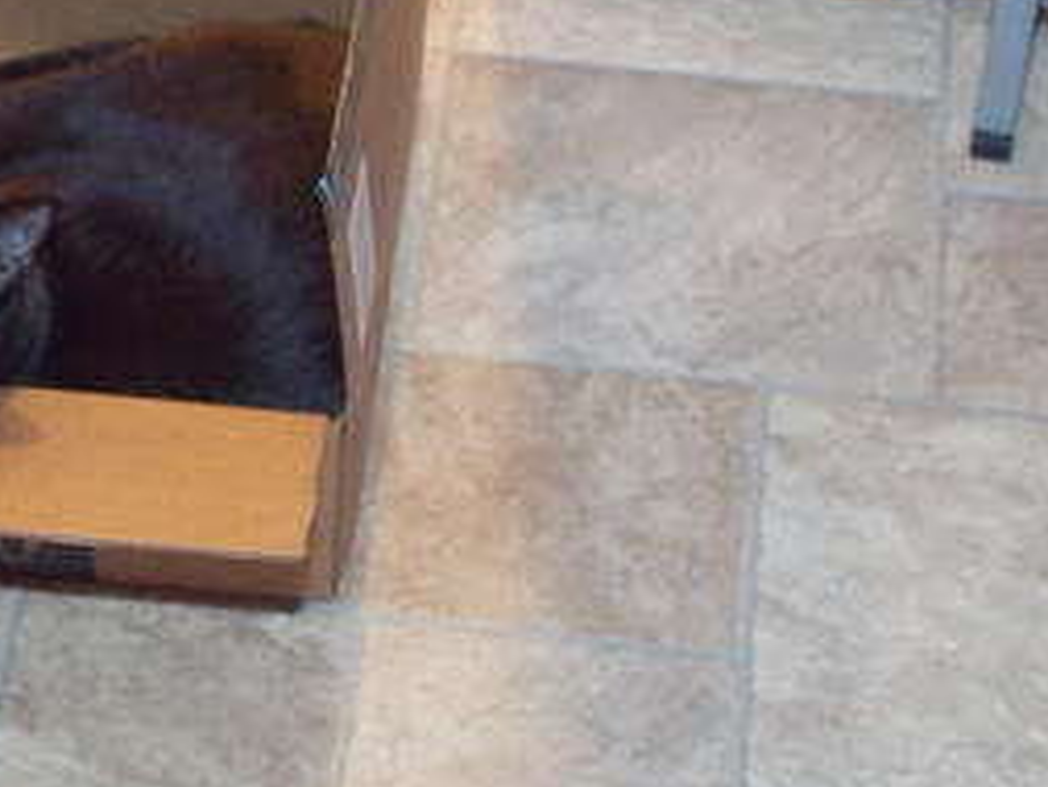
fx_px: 4150
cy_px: 215
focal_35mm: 137
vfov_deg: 10.8
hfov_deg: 14.3
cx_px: 128
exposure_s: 1/60
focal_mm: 14.5
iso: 800
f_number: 2.8
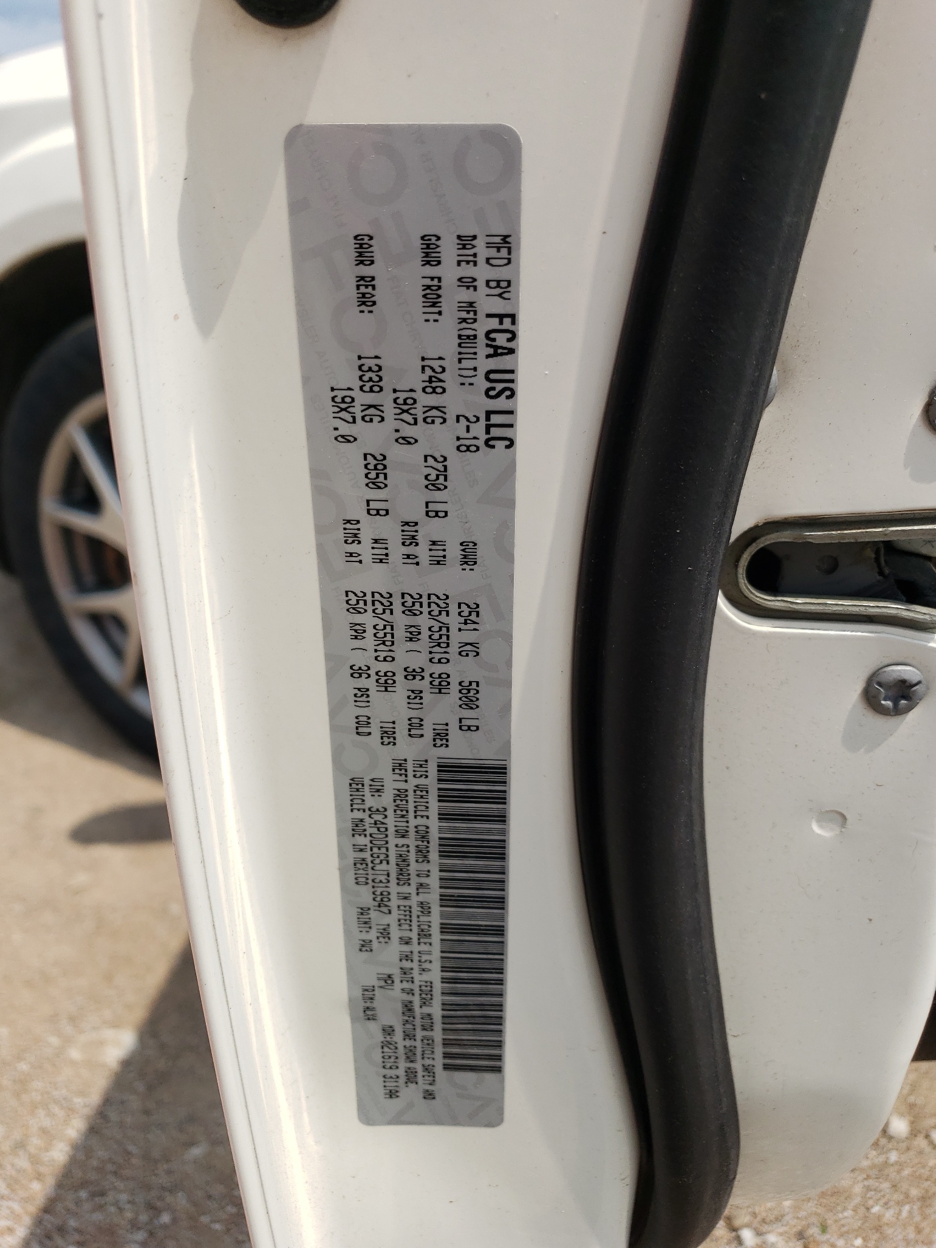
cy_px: 630
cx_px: 463
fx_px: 973
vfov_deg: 65.3
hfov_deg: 51.4
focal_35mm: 27
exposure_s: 1/3333
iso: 50
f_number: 1.5
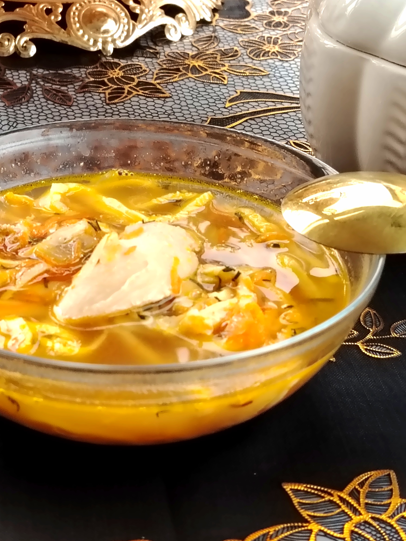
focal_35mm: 82
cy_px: 203
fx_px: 1282
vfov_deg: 23.8
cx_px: 130
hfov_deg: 17.9
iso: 447
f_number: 1.75
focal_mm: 5.25
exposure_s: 1/50
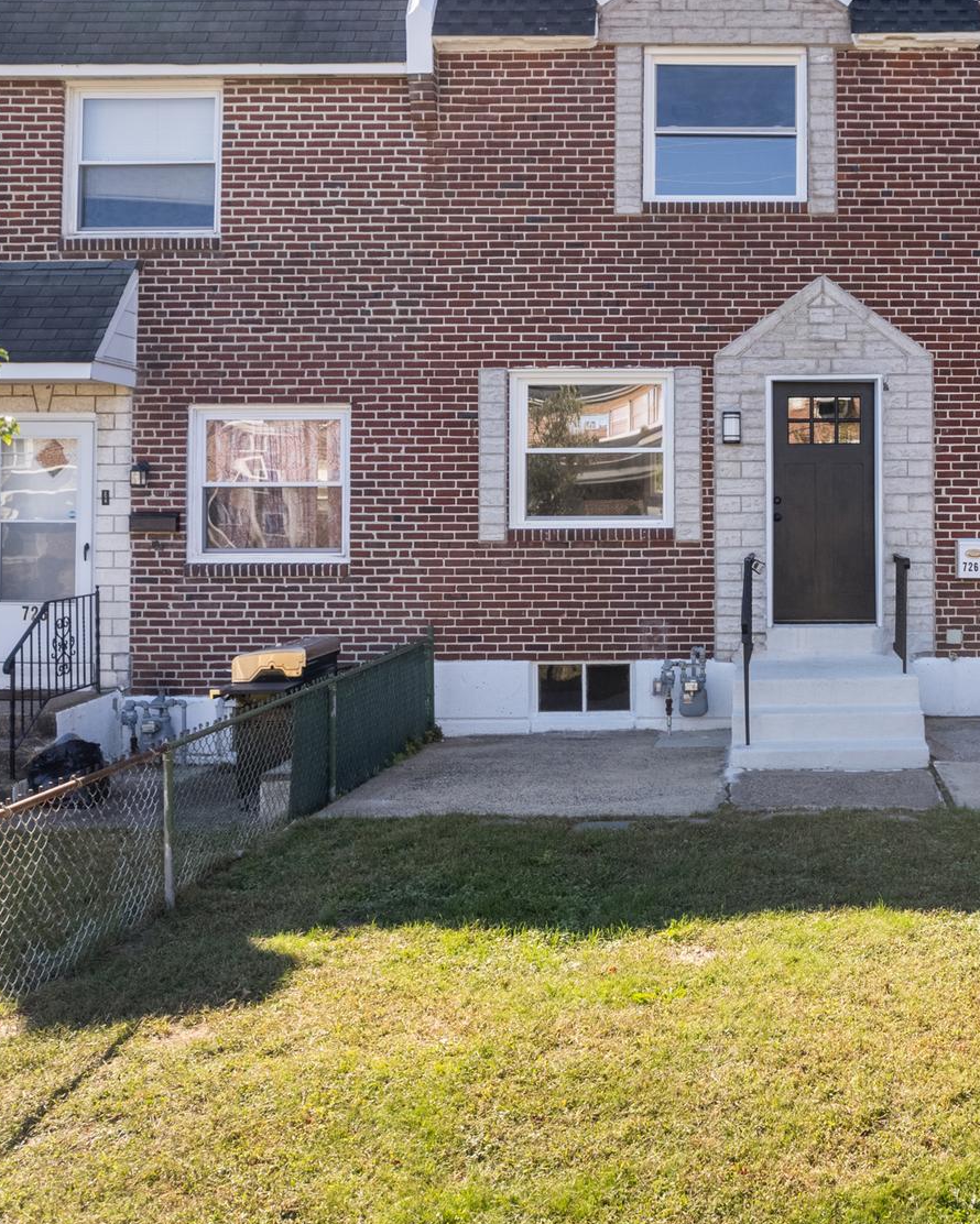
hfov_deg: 37.5
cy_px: 480
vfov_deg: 47.6
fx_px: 1377
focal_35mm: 38
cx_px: 813
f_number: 2.8
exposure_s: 1/160
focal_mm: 8.38
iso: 110
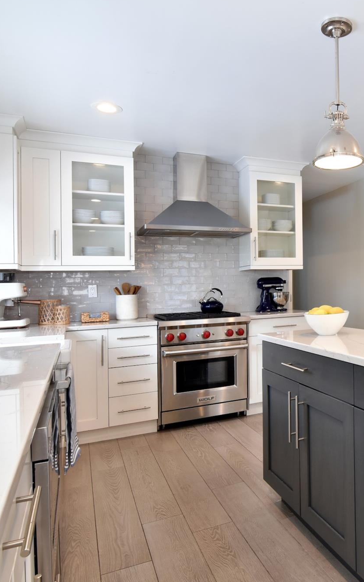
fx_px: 409
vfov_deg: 70.9
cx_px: 333
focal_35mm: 26
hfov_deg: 43.5
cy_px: 291
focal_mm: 11
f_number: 11
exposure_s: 1/20
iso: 640
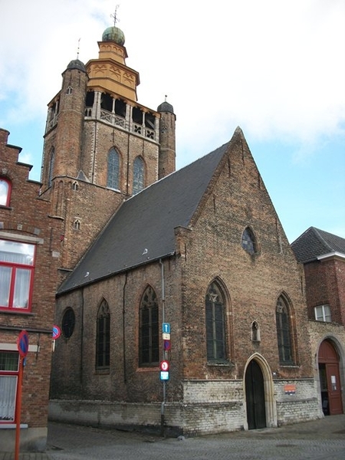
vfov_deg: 56.8
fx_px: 425
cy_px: 230
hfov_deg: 44.2
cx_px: 172
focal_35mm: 32
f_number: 2.9
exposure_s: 1/400
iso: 80
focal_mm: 5.7
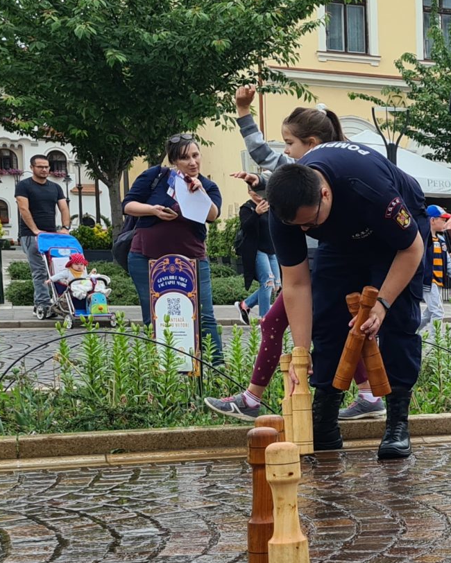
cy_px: 391
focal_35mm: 80
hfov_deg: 16.8
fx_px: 1334
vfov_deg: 23.7
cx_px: 735
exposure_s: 1/772
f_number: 1.8
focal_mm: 5.4
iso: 50
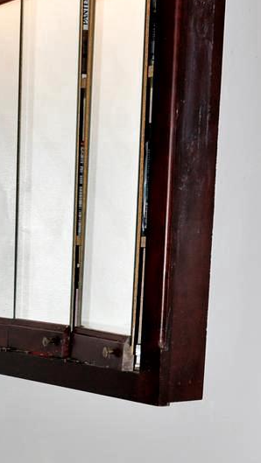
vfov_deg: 24.7
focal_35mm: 82
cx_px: -137
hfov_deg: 13.8
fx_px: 1008
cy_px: 464
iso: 200
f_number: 5.6
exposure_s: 1/60
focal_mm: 18
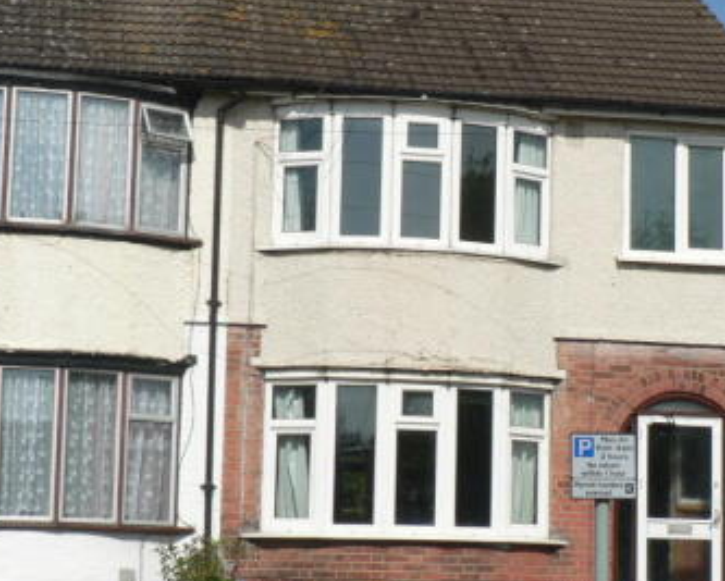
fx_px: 2126
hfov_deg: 19.2
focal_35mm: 99
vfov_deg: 15.6
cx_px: 532
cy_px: 323
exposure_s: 1/500
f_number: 5.6
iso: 80
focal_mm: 9.6
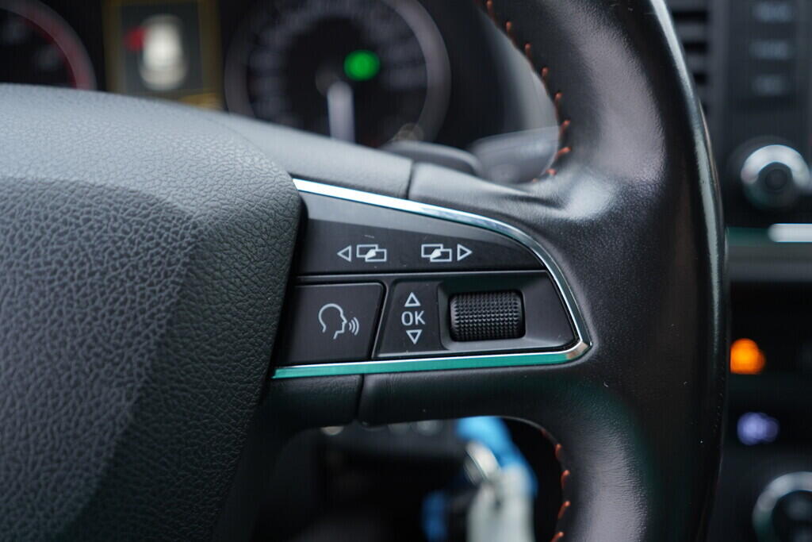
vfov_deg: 36.9
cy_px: 271
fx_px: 812
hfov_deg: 53.1
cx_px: 406
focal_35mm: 36
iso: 250
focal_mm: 24
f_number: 2.8
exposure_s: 1/40
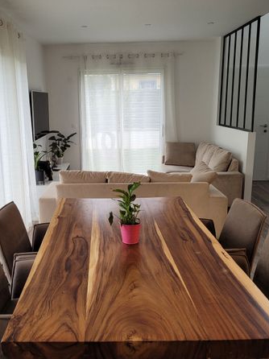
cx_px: 100
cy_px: 180
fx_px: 363
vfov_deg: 52.7
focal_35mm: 35
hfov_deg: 40.4
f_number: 1.8
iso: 200
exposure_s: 1/100
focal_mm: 5.4
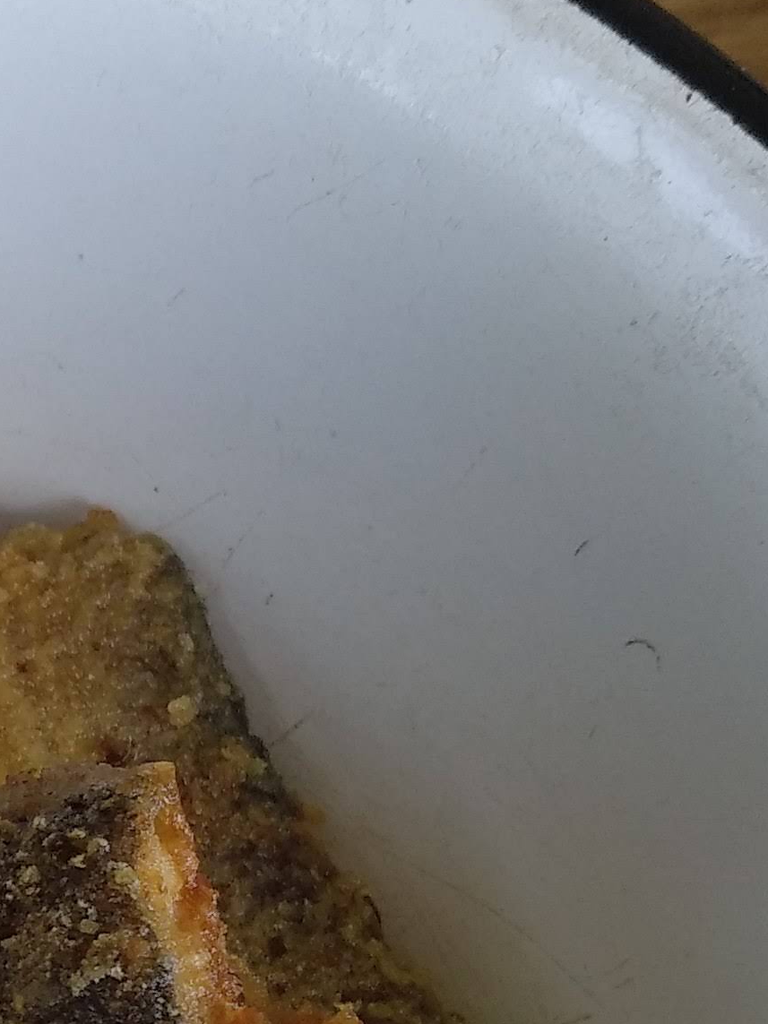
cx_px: -338
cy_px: 940
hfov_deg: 17.5
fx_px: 2278
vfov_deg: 24.5
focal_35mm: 77
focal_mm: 3.81
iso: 100
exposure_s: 1/127
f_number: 2.2
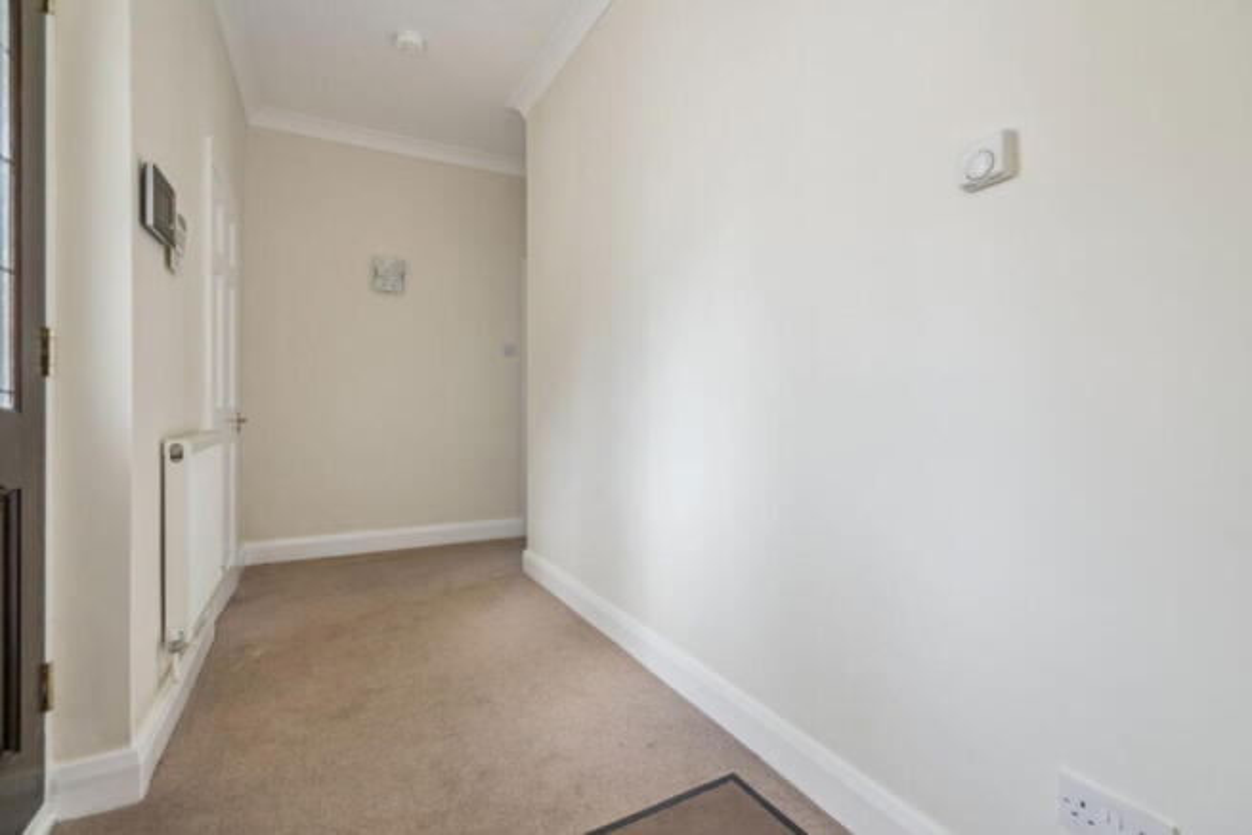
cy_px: 418
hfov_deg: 96.7
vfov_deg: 73.8
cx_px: 626
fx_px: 557
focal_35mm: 16
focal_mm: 16
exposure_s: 1/30
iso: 640
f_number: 5
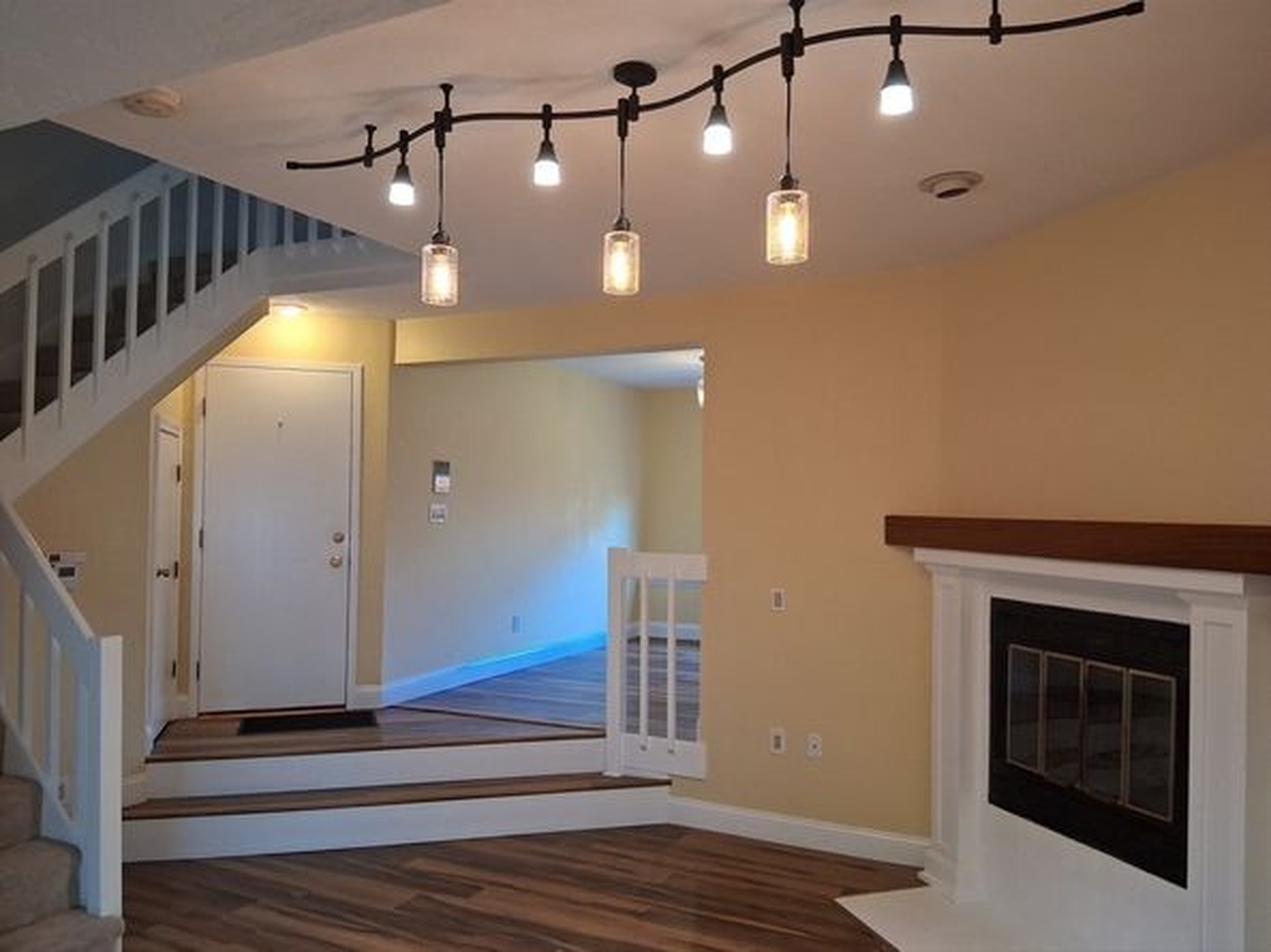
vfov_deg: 53.0
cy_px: 476
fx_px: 954
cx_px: 636
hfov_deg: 67.3
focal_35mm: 26
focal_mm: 3.98
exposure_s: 1/60
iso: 320
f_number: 1.8
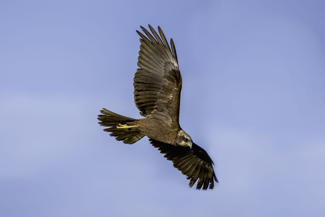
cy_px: 108
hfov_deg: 3.4
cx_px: 162
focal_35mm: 600
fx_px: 5416
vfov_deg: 2.3
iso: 250
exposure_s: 1/2000
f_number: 5.6
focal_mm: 400
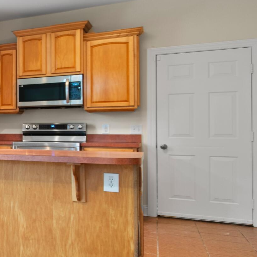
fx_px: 395
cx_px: -214
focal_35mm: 47
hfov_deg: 21.6
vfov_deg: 36.1
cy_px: 128
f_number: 4.5
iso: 100
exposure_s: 1
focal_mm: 10
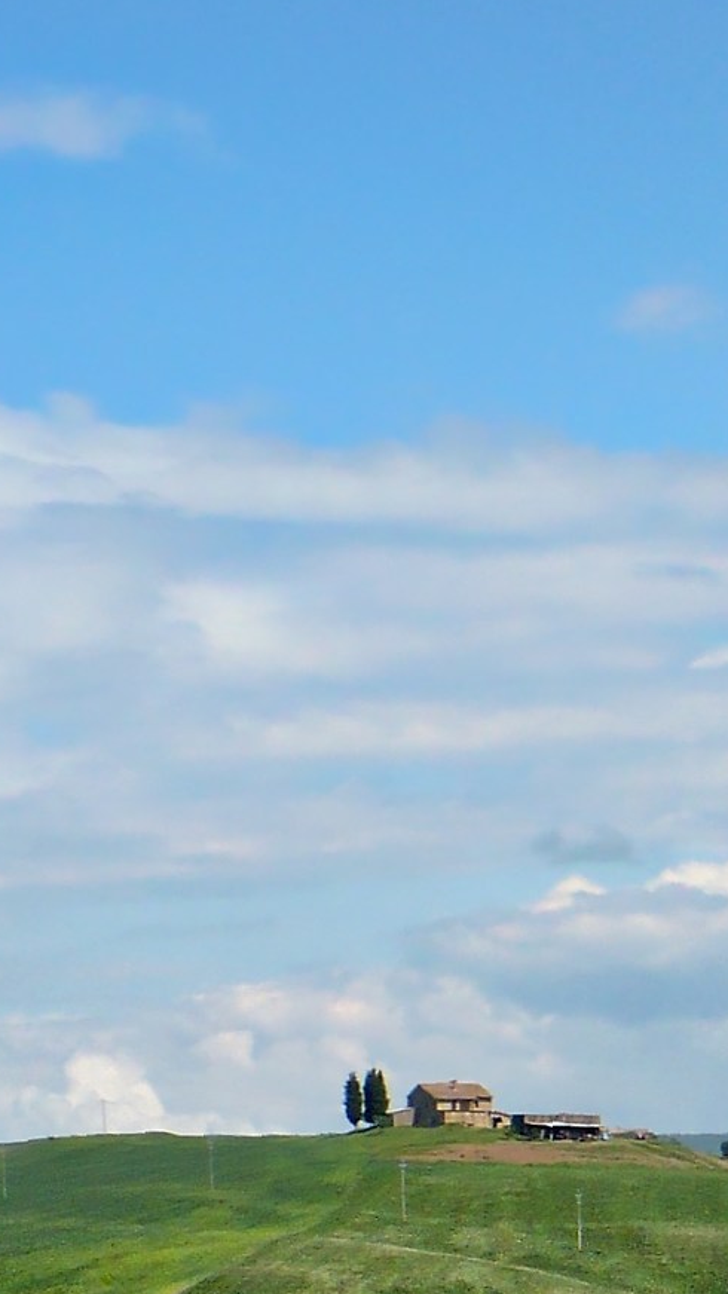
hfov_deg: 10.6
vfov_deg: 18.9
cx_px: 1050
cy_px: 1227
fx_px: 3809
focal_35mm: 111
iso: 100
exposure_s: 1/250
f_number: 8
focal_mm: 6.1
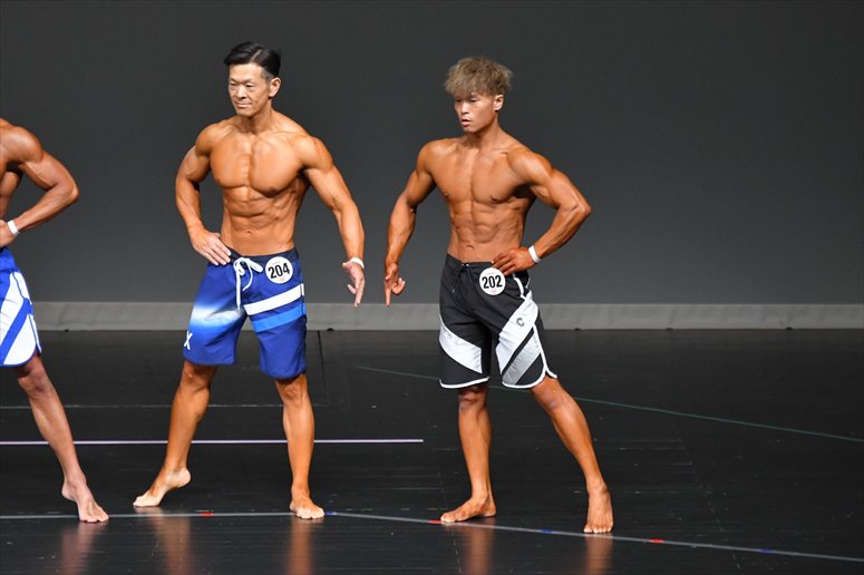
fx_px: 7556
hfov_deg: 6.5
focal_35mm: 315
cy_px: 288
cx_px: 432
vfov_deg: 4.4
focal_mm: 210
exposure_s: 1/400
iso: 4000
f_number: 5.6
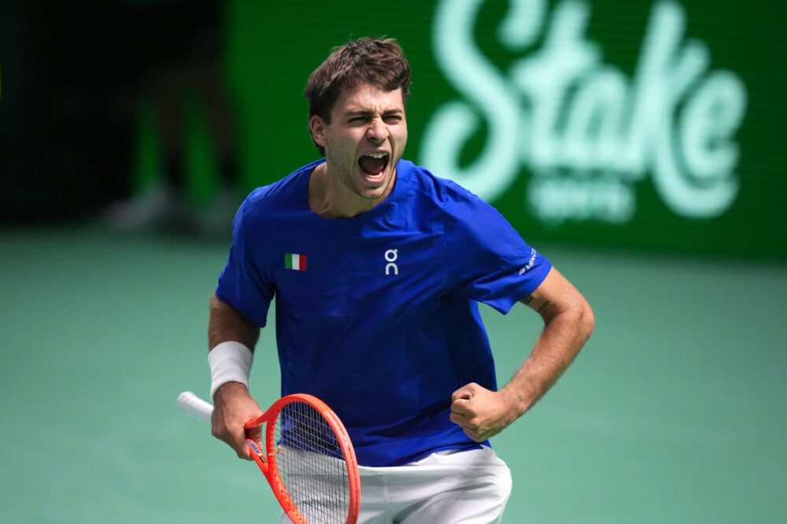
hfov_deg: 5.2
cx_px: 394
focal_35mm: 400
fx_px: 8741
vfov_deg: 3.4
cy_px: 262
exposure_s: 1/3200
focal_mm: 400
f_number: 2.8
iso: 6400
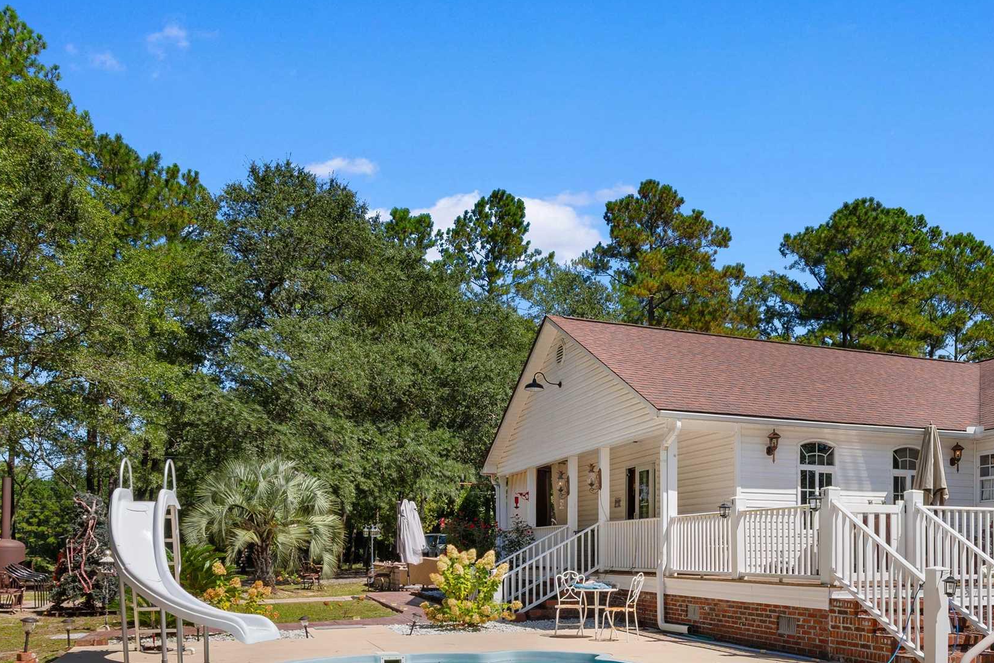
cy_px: 557
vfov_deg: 41.2
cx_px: 624
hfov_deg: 61.1
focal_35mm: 30
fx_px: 828
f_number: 10
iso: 100
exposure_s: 1/400
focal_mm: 11
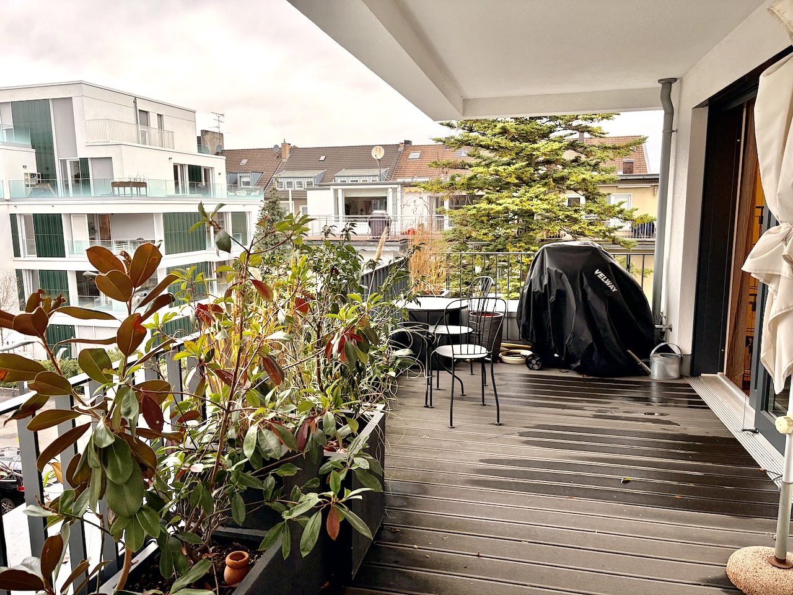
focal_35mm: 26
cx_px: 396
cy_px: 298
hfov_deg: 67.3
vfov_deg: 53.1
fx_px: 596
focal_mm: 5.96
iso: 125
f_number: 1.6
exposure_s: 1/108
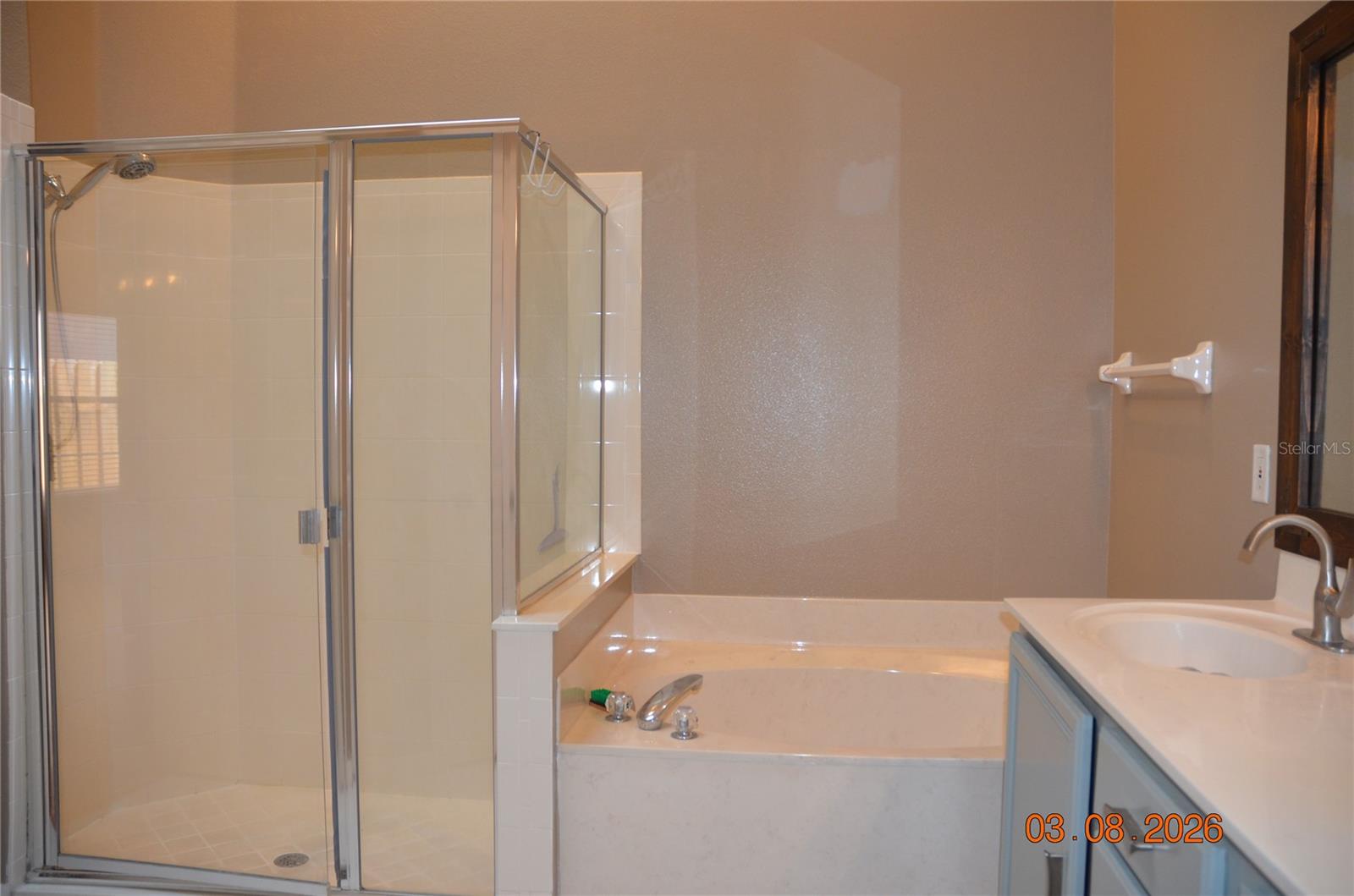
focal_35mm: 27
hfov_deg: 67.5
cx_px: 677
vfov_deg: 47.7
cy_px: 448
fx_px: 1013
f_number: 3.5
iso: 720
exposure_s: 1/60
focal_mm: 18
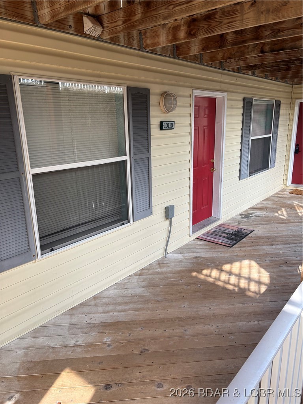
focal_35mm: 26
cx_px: 152
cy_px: 202
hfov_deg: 53.1
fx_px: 303
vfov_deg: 67.3
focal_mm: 5.96
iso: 40
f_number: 1.6
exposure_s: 1/200
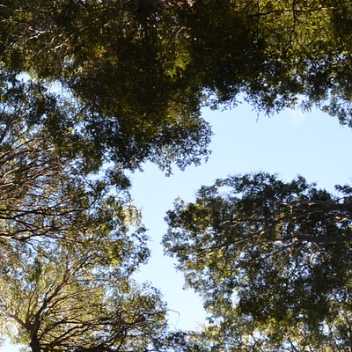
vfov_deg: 19.1
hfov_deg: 17.3
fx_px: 1040
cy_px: 245
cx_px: -174
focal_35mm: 90
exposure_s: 1/125
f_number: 5.6
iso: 180
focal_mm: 21
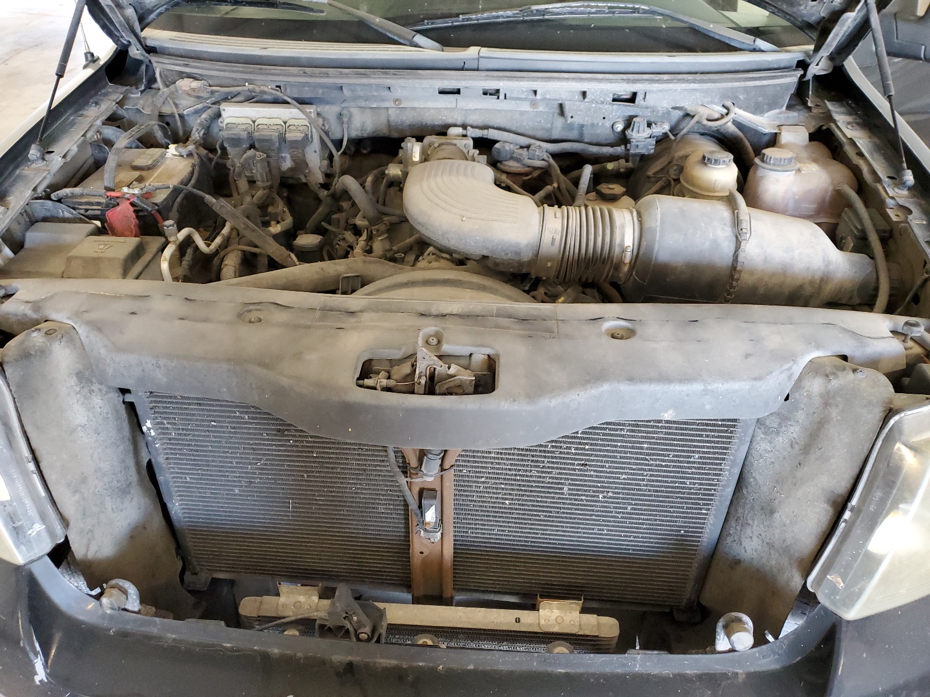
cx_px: 465
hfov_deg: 67.3
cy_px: 348
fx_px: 699
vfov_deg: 53.1
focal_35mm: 26
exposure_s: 1/60.2
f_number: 1.5
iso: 402
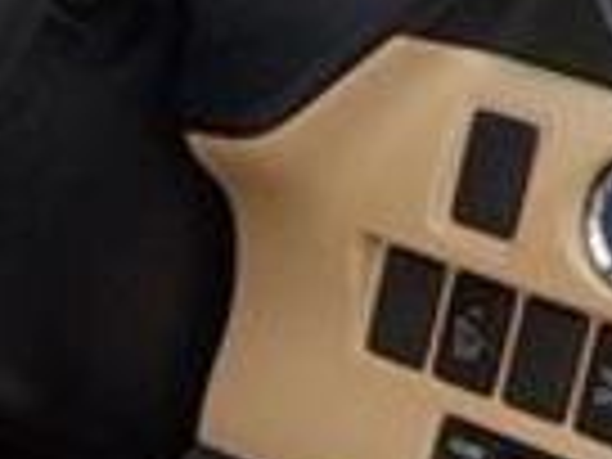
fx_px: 3129
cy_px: 904
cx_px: -580
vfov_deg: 8.0
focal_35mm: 177
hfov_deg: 10.4
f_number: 3.3
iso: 125
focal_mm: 4.1
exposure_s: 1/250
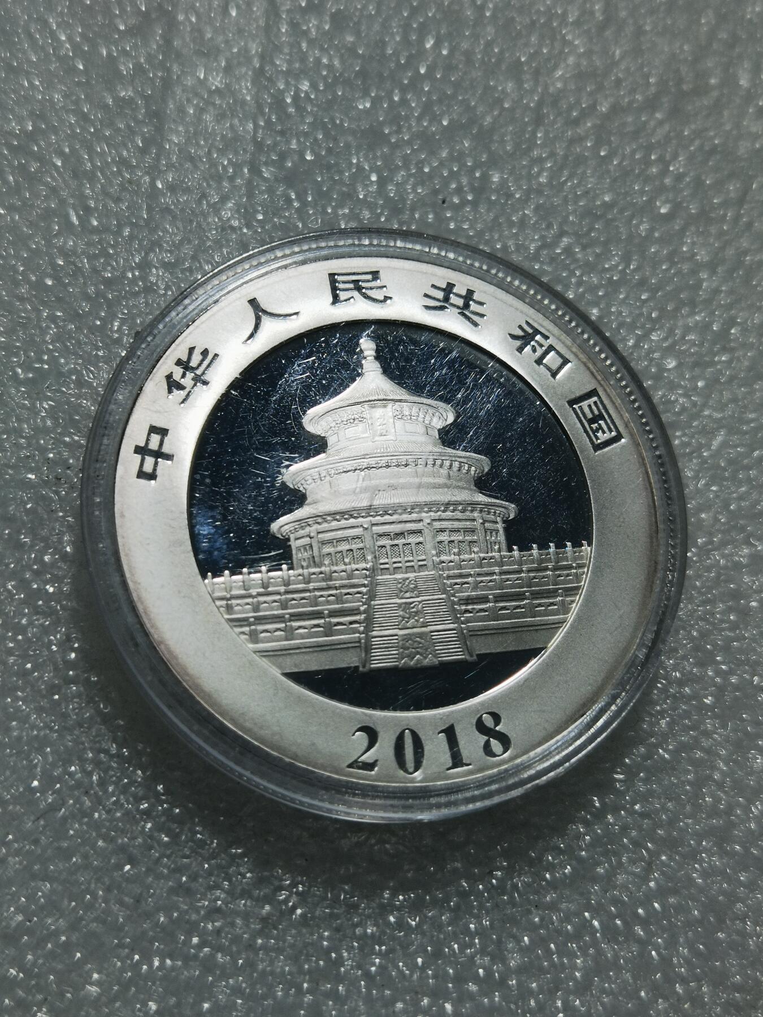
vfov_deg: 34.9
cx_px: 382
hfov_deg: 26.6
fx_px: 1616
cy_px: 508
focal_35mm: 55
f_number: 1.9
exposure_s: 1/195
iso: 50
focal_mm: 6.67
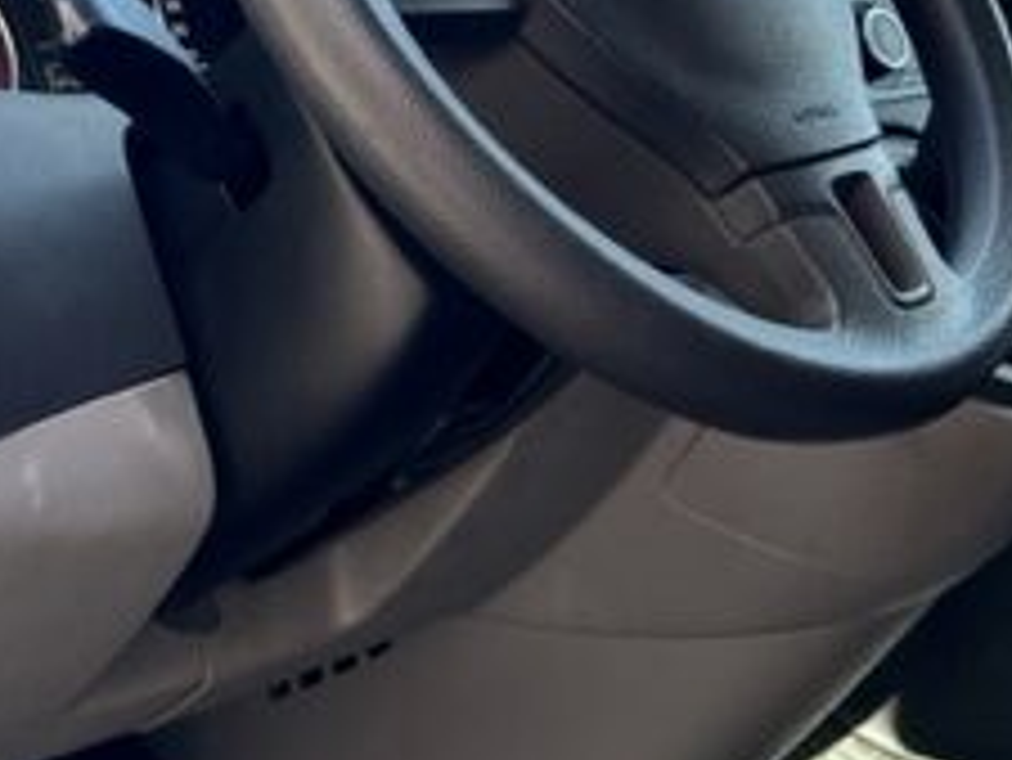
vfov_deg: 19.6
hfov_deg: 26.3
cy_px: 103
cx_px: 400
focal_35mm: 74
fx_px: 2165
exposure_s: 1/353
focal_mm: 5.7
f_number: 1.5
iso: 50
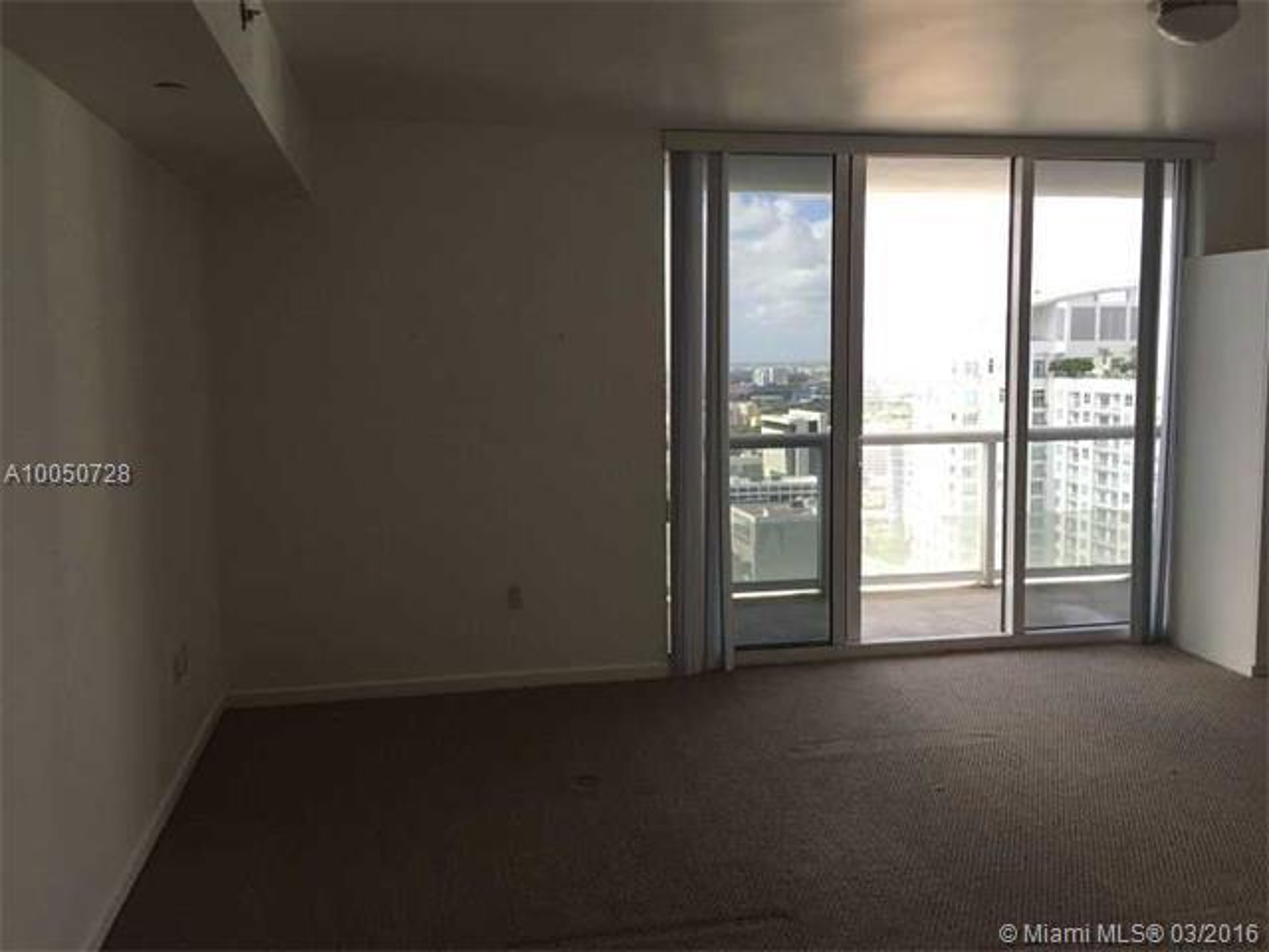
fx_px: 1063
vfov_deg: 48.2
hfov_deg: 61.7
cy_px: 476
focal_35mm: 29
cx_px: 634
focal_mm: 4.15
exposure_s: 1/291
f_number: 2.2
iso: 32
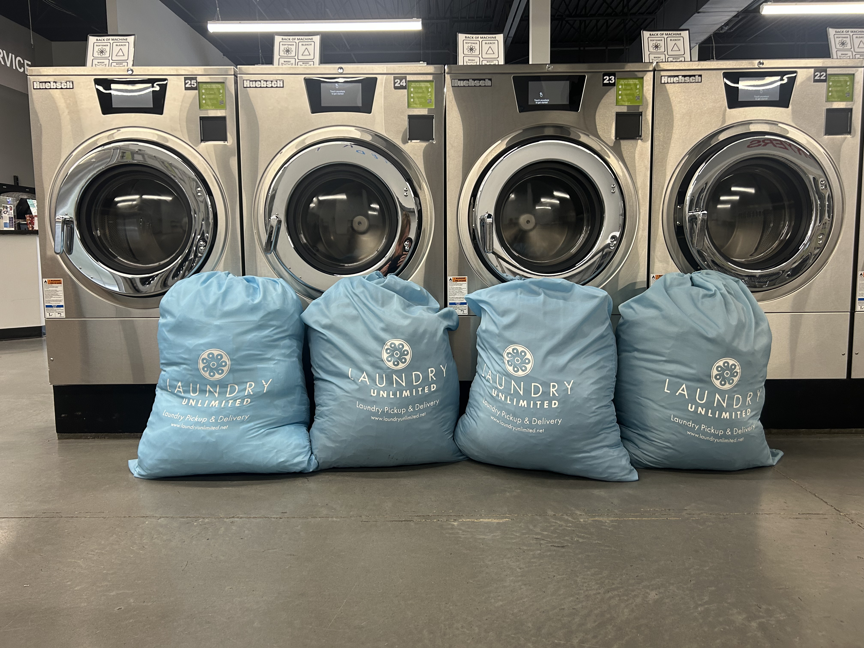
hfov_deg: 67.3
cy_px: 324
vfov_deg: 53.1
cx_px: 432
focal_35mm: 26
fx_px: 649
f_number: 1.5
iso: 125
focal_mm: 5.7
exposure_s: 1/121
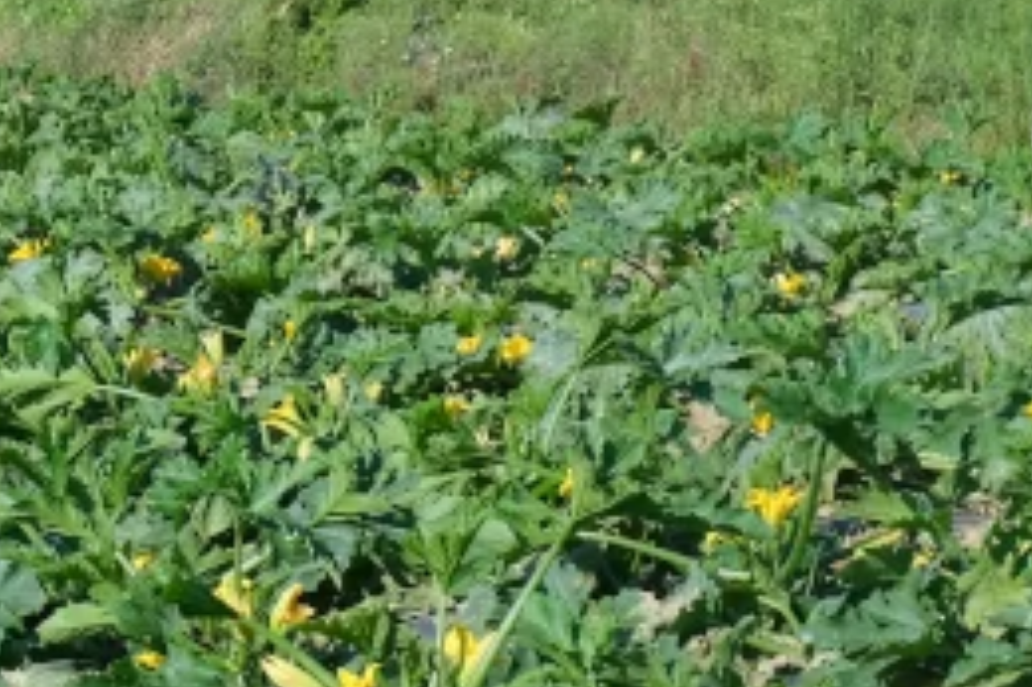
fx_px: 4412
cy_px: 661
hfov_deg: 12.7
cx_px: -452
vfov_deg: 8.9
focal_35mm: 154
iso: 320
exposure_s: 1/400
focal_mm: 26.5
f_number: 8
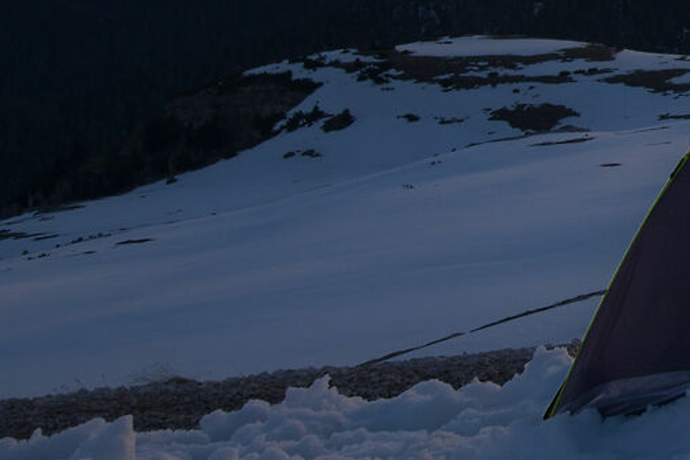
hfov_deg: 6.1
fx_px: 6210
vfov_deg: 4.2
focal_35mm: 324
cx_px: 1640
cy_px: -407
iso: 100
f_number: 11
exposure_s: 1/2.5
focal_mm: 68
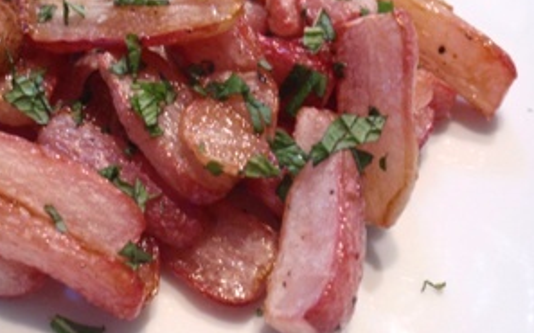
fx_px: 931
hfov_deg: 31.5
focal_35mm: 64
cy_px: 106
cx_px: 146
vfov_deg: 20.2
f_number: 3.9
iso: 200
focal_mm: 7.25
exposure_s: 1/13
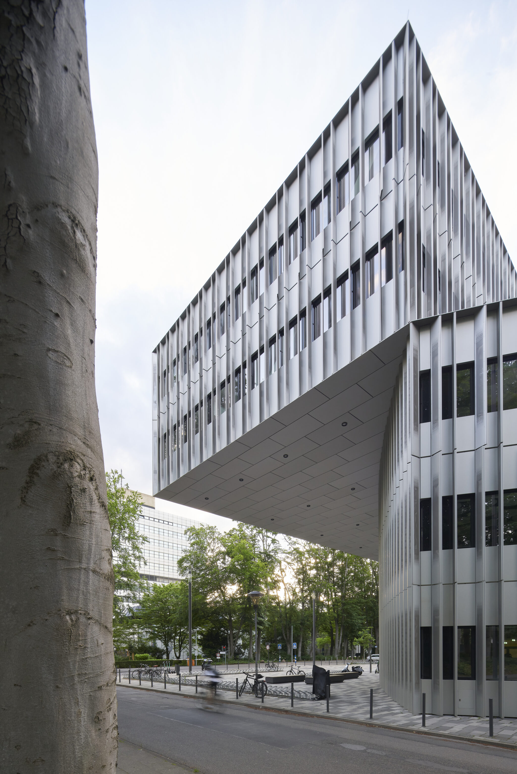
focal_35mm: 17
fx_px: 366
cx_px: 258
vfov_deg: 93.3
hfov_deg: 70.5
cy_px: 387
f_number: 13
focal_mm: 17
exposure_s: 1/15
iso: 400
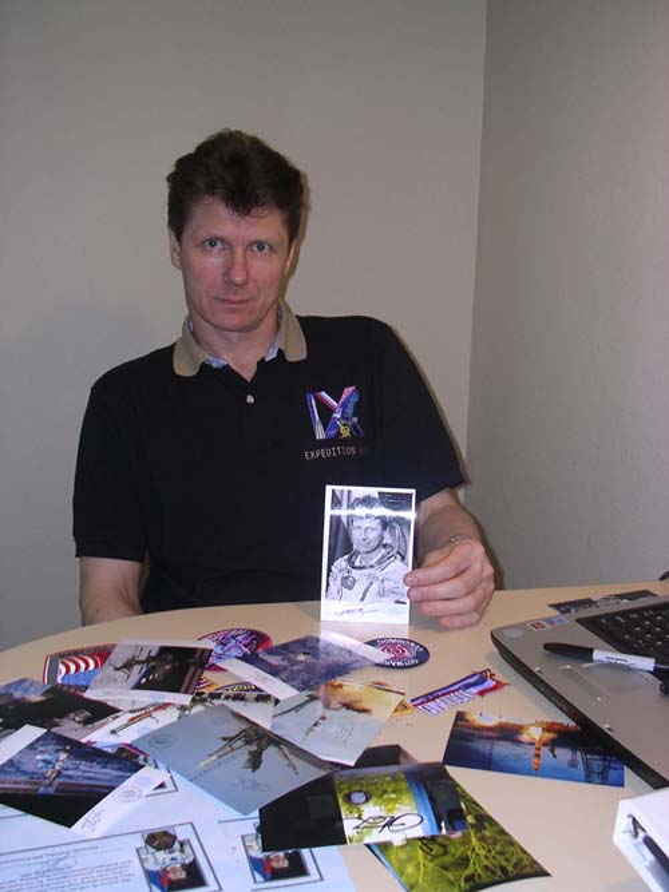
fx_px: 980
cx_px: 334
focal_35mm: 38
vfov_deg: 49.0
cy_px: 446
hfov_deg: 37.7
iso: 100
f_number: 2.8
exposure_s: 1/60.1
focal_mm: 5.8
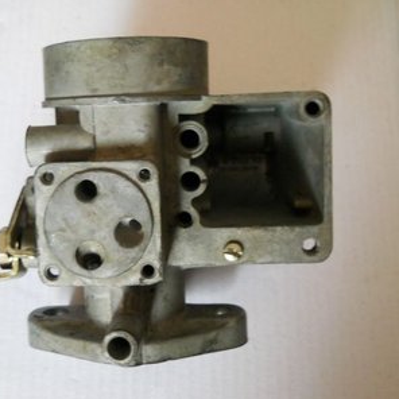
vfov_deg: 34.7
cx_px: 151
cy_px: 200
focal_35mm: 49
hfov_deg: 34.5
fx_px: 639
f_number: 3.1
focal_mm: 6.72
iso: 320
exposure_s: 1/30
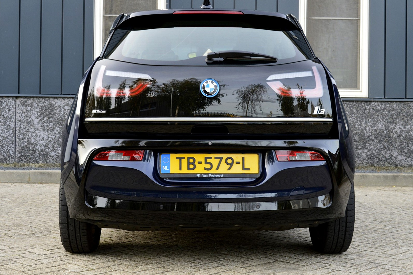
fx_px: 665
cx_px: 206
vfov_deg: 23.4
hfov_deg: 34.5
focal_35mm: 58
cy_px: 135
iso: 400
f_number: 8
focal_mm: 38
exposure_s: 1/60
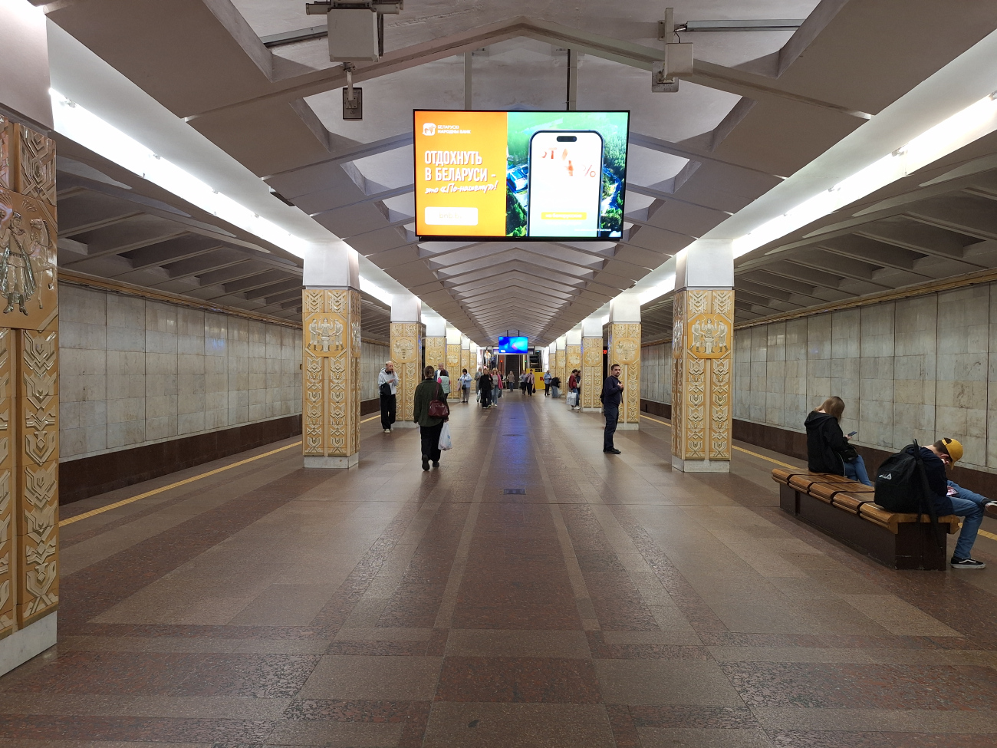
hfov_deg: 73.9
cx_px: 498
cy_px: 374
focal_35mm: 23
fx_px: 662
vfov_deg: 58.9
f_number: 1.8
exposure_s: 1/50
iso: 125
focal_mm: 5.54
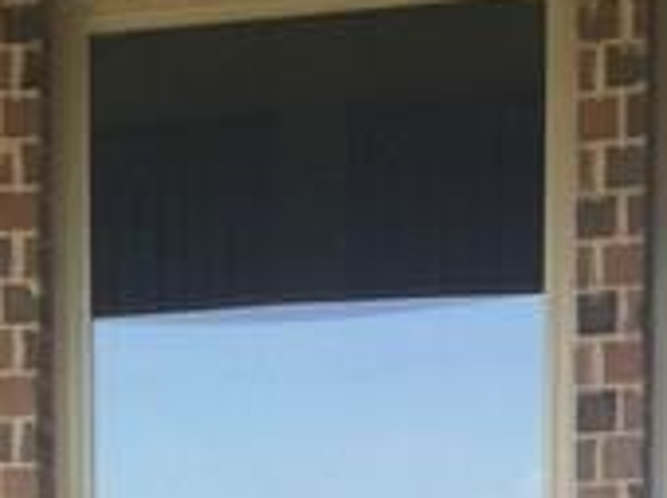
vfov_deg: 7.8
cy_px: 1231
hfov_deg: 11.1
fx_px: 3367
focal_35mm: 175
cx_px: -94
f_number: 2.2
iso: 32
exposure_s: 1/217
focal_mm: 4.15
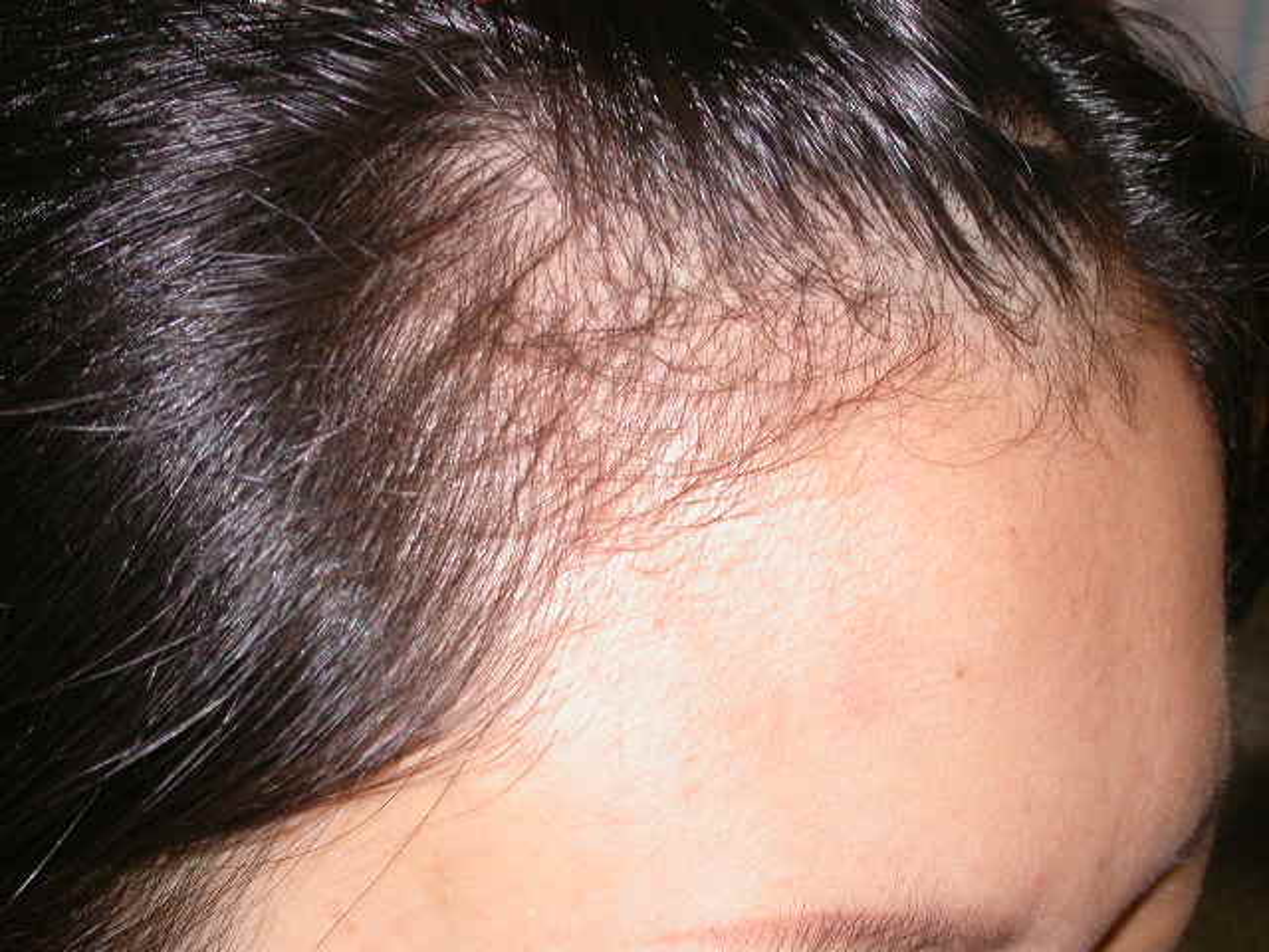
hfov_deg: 15.1
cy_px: 476
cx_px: 634
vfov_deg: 11.3
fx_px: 4802
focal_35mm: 131
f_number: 4.6
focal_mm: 27.1
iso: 100
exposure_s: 1/60.3
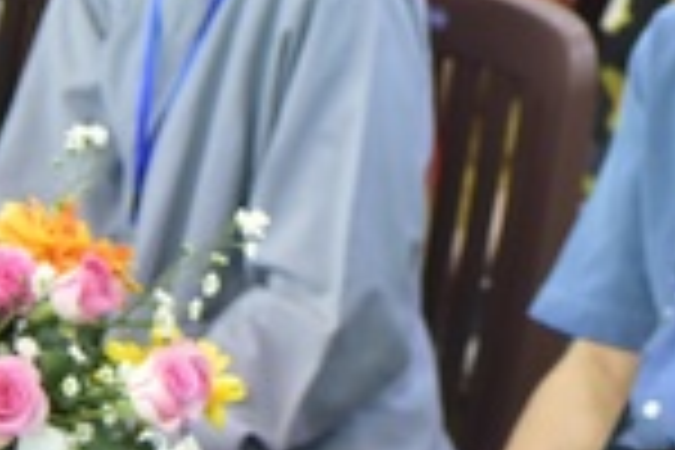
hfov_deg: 7.6
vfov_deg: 5.0
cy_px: -495
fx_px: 5043
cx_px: 760
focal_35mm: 269
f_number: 4
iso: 2000
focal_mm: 62
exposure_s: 1/50
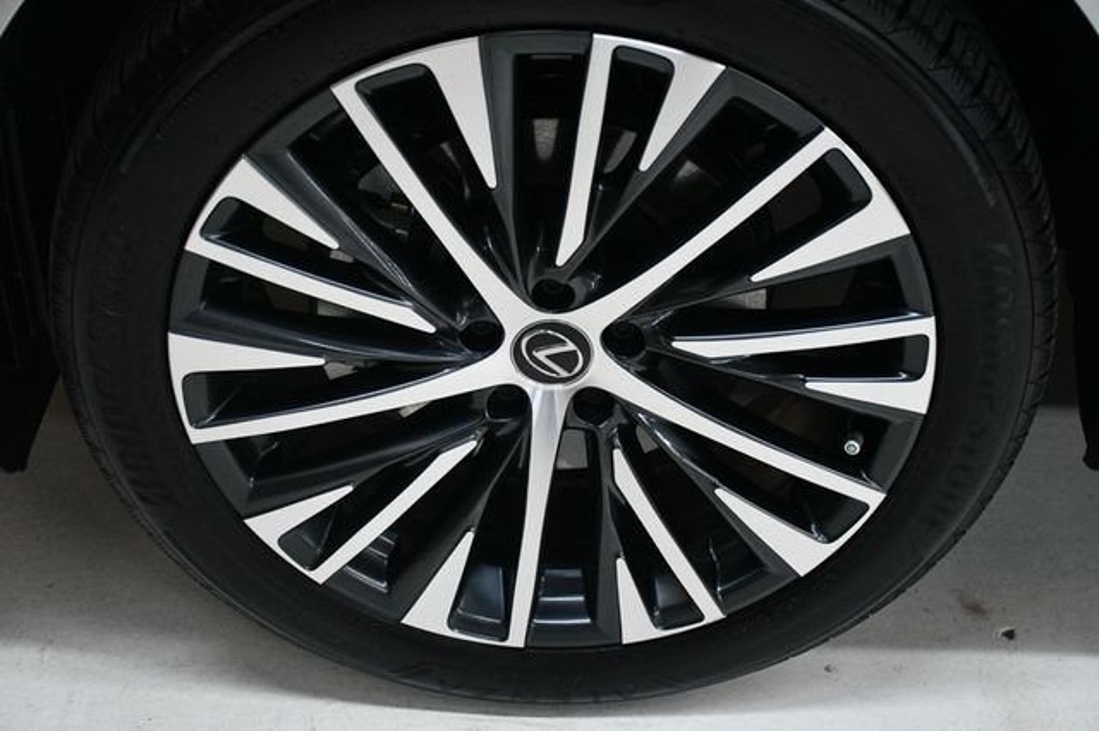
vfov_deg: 23.8
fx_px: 1739
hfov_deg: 35.1
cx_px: 550
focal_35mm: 57
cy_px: 366
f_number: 4.2
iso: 2200
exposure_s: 1/125
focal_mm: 38
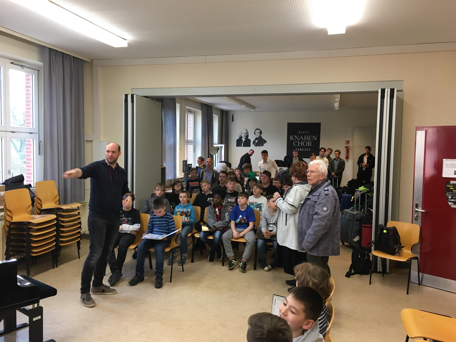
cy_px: 171
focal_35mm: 29
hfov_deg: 61.7
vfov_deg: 48.2
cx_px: 228
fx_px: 382
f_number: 2.2
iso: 100
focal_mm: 4.15
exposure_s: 1/33
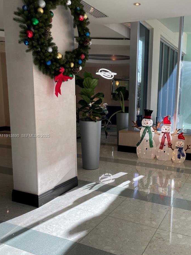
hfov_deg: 41.4
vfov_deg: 53.9
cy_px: 136
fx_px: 250
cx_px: 123
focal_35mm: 34
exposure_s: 1/120
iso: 40
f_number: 1.6
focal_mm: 4.2
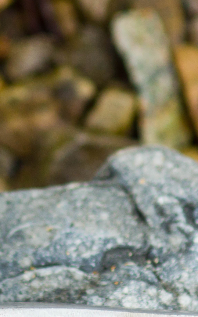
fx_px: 3438
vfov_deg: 5.3
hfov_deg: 3.3
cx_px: 4
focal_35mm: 398
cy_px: 185
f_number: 4
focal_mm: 70
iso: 100
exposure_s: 1/125
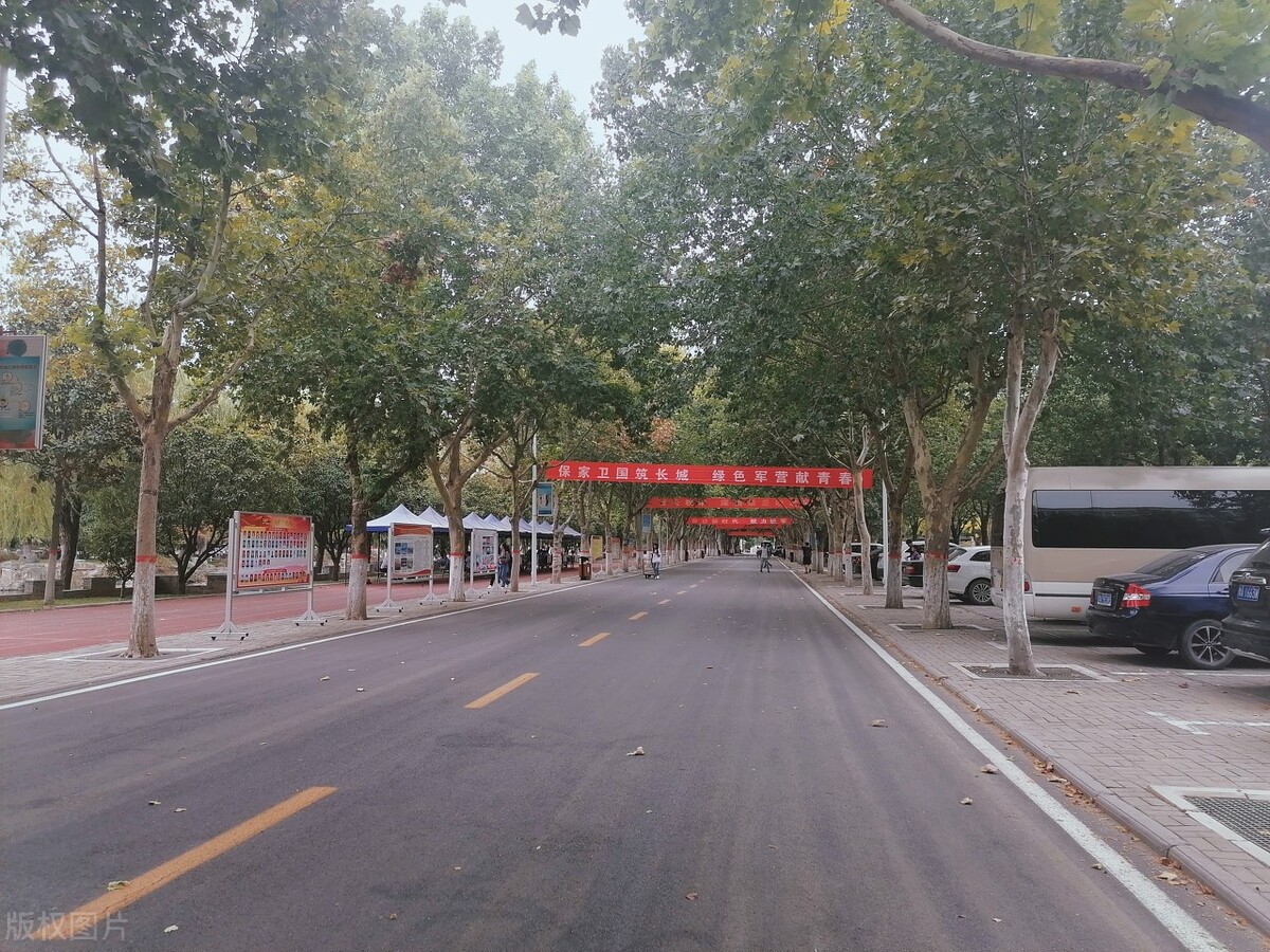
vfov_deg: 51.4
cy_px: 476
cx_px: 635
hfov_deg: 65.3
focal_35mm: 27
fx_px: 991
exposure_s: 1/217
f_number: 1.8
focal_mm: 5.3
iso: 50
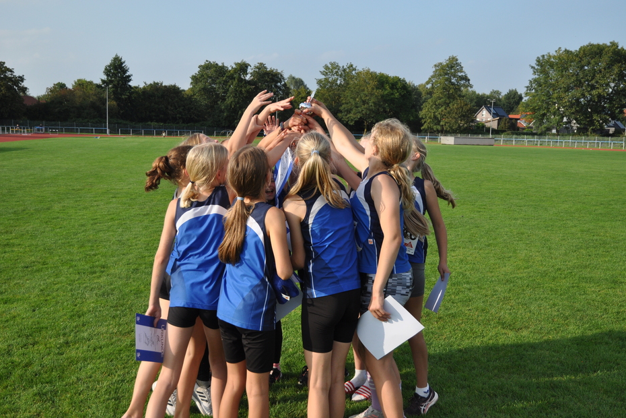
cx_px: 312
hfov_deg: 50.1
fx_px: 670
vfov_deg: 34.6
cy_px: 213
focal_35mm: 39
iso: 400
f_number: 5
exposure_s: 1/1250
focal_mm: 25
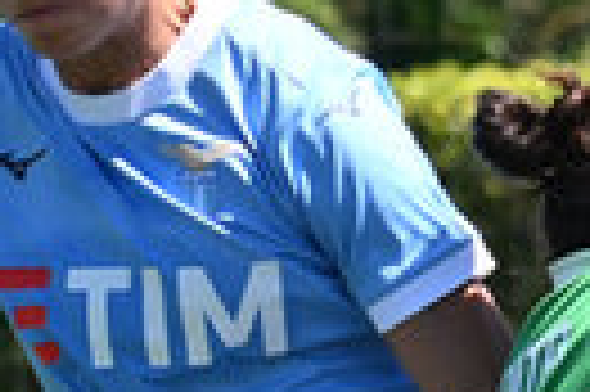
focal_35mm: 1411
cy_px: 982
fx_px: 23096
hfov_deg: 1.5
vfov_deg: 1.0
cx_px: 527
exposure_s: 1/2000
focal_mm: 180
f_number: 6.3
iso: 800
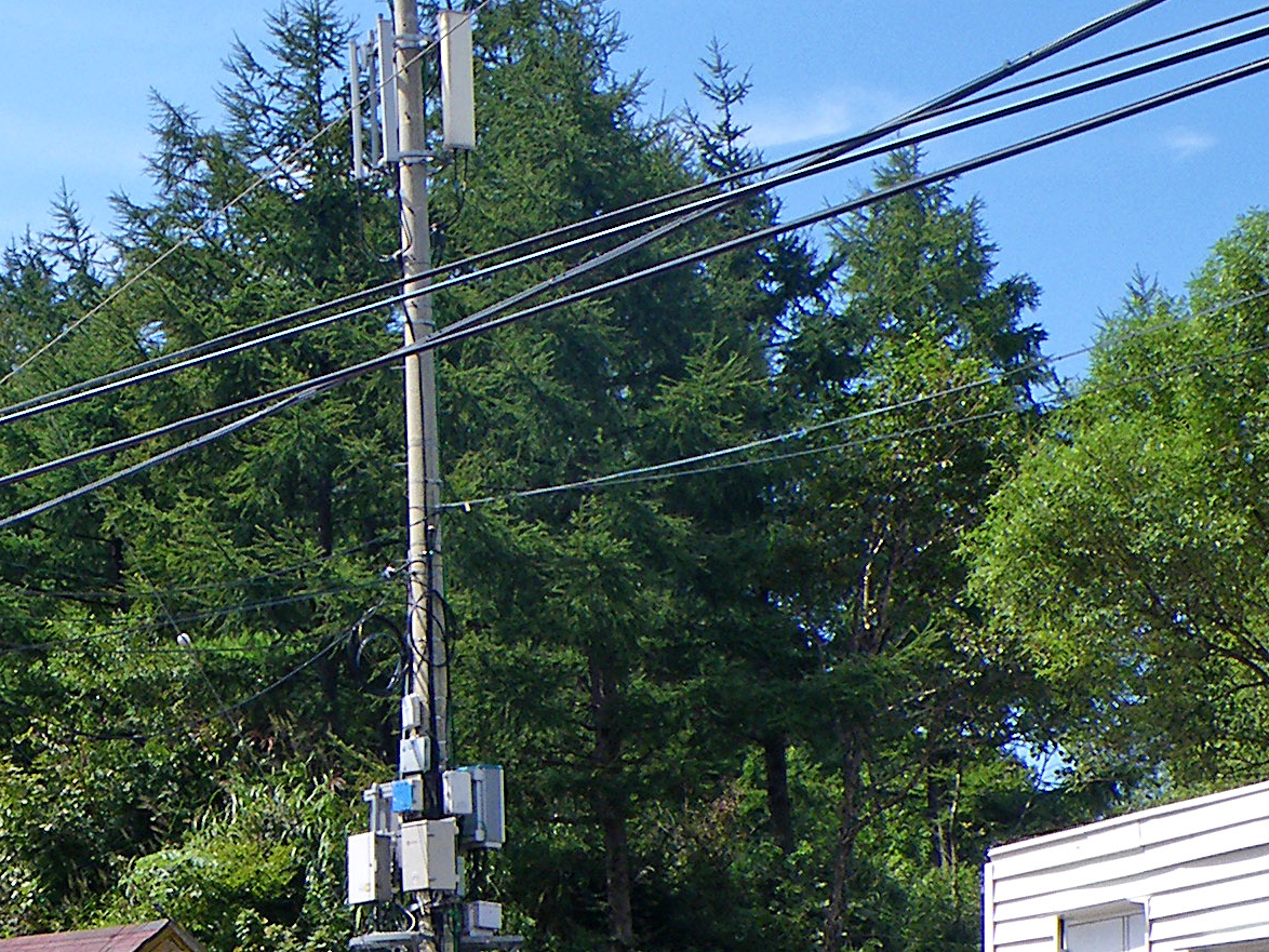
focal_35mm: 87
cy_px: 887
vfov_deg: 16.7
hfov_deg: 21.8
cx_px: 39
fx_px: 3190
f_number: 4.2
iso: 50
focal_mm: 5
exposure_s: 1/250
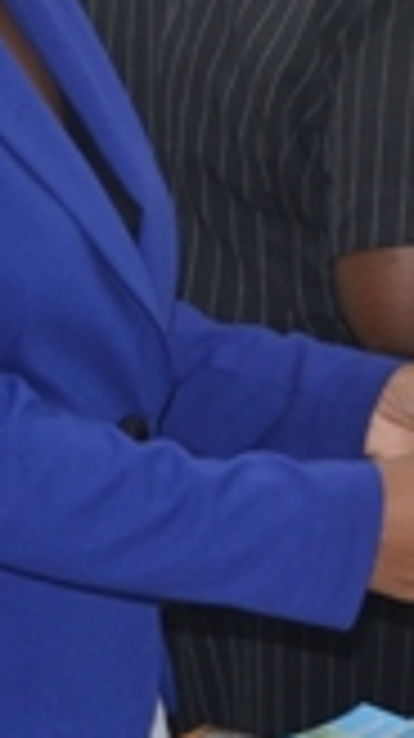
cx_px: 950
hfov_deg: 6.7
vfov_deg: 12.4
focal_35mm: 172
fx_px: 3364
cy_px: 38
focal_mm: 28
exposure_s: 1/125
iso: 110
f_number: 5.6
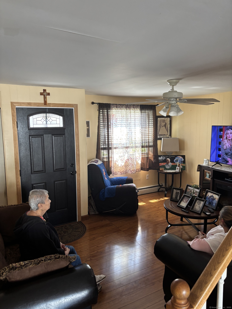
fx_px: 232
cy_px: 154
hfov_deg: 53.1
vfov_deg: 67.3
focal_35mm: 26
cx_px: 116
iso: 125
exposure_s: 1/86
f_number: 1.6
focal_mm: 5.96
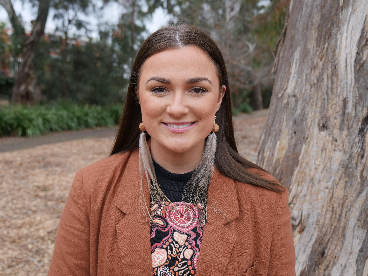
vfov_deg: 41.8
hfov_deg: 54.0
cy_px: 138
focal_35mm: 34
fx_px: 361
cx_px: 184
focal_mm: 17
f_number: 2.8
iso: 200
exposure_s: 1/400
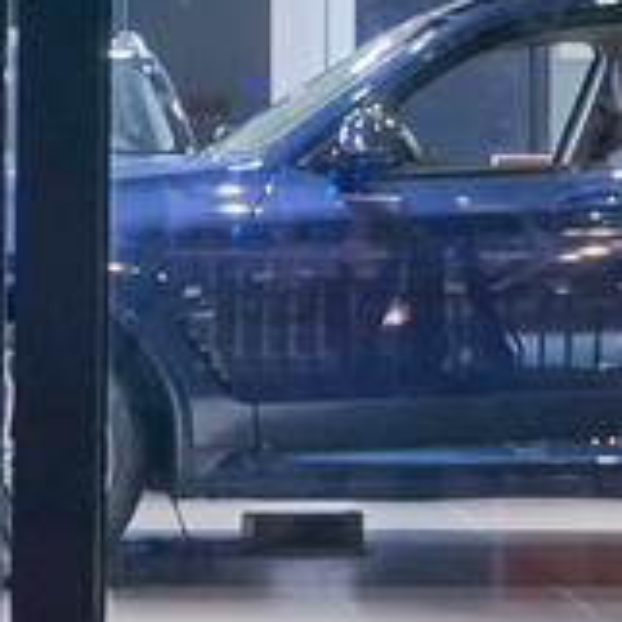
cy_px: -42
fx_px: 3558
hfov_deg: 10.0
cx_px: 216
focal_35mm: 175
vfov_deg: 9.9
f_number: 1.6
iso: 100
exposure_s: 1/100
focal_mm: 5.56
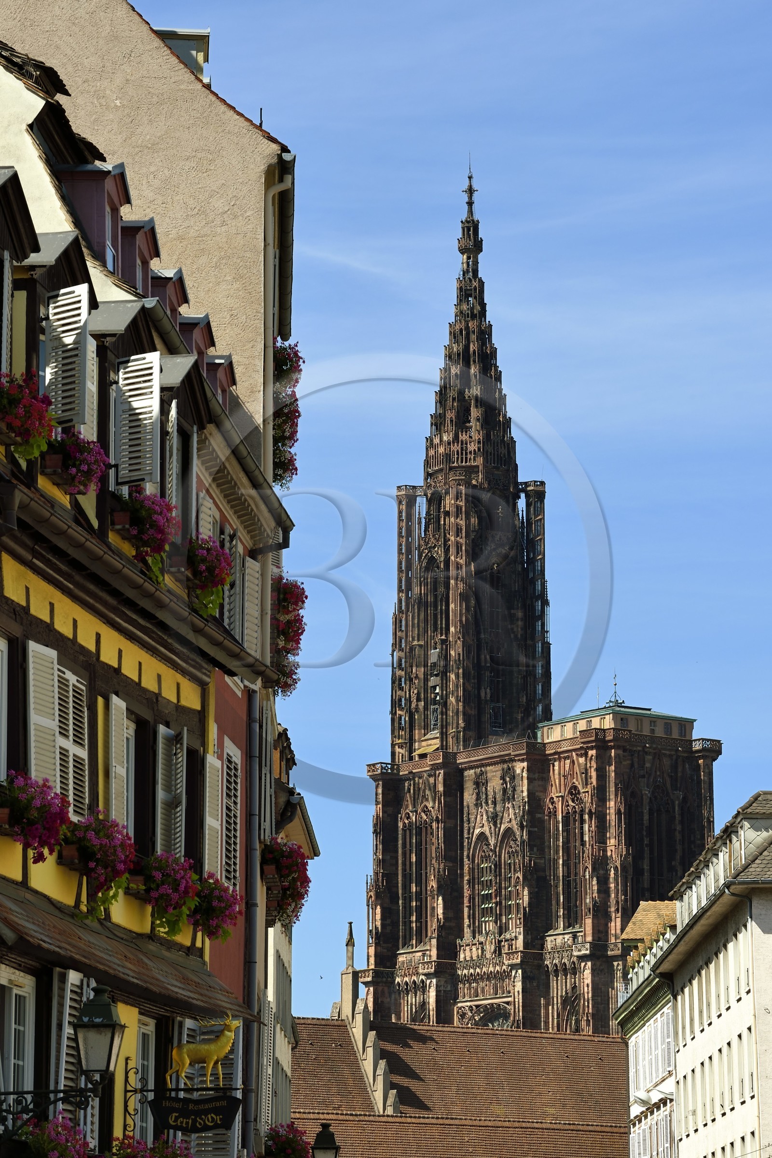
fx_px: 3860
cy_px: 579
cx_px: 386
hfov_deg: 11.4
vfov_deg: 17.1
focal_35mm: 120
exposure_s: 1/250
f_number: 11
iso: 200
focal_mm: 120
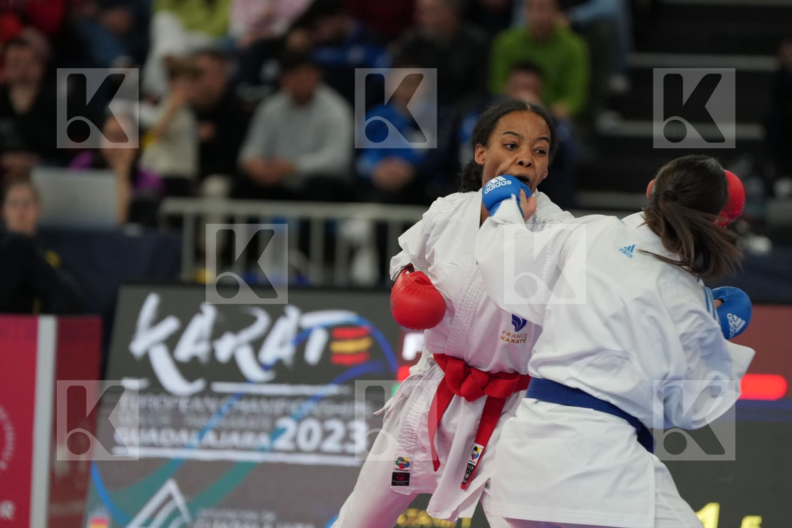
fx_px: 6599
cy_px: 264
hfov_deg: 6.9
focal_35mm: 300
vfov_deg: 4.6
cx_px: 396
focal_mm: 200
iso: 1600
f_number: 2.8
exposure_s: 1/1000
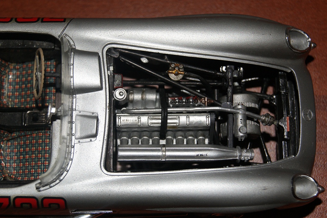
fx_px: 749
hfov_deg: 24.6
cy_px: 109
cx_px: 164
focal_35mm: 82
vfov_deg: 16.6
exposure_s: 1/80
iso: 400
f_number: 7.1
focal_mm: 55
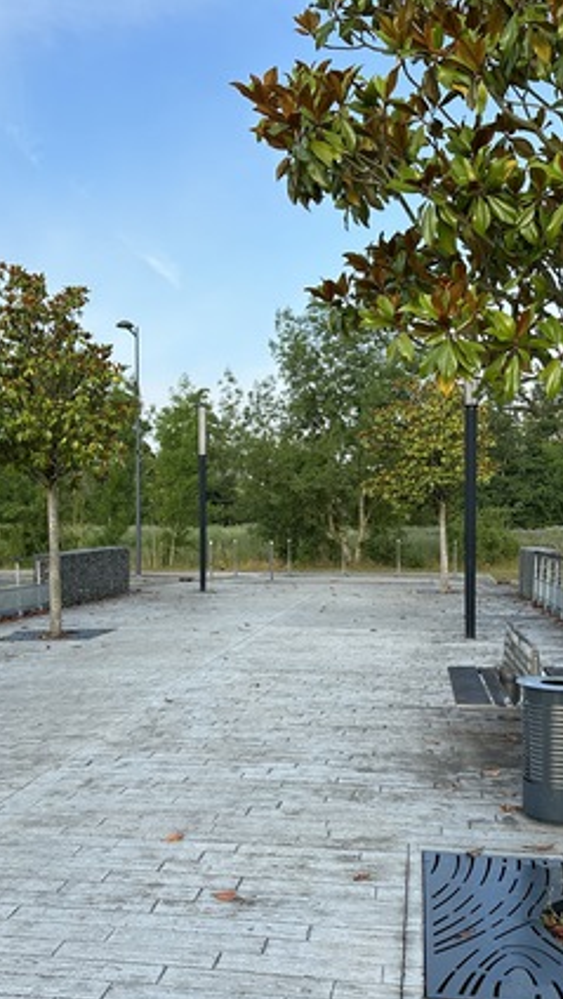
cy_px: 521
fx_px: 980
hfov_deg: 32.0
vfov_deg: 54.0
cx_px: 302
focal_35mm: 37
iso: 80
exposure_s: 1/1393
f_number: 1.78
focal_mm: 6.86
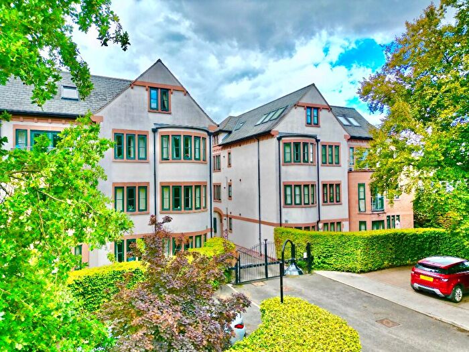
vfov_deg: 56.8
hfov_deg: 71.6
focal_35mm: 24
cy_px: 176
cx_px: 234
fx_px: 325
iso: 100
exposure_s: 1/1250
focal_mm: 6.72
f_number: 1.7
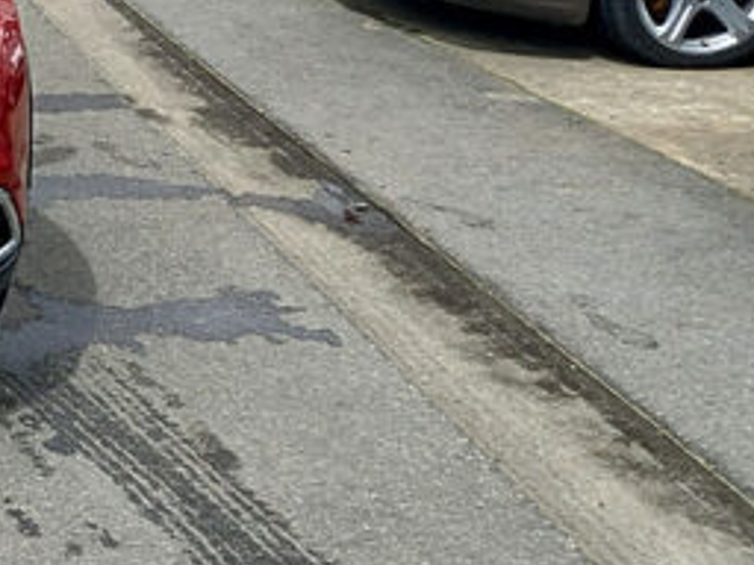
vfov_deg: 18.7
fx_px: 1699
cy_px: 94
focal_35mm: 78
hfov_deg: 20.9
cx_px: -404
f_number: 2
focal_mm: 4.6
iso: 25
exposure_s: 1/460
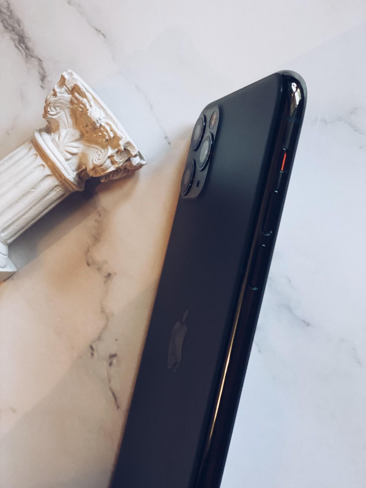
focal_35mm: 52
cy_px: 244
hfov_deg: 28.0
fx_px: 733
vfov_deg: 36.8
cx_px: 183
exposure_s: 1/25
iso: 320
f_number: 2
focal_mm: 6
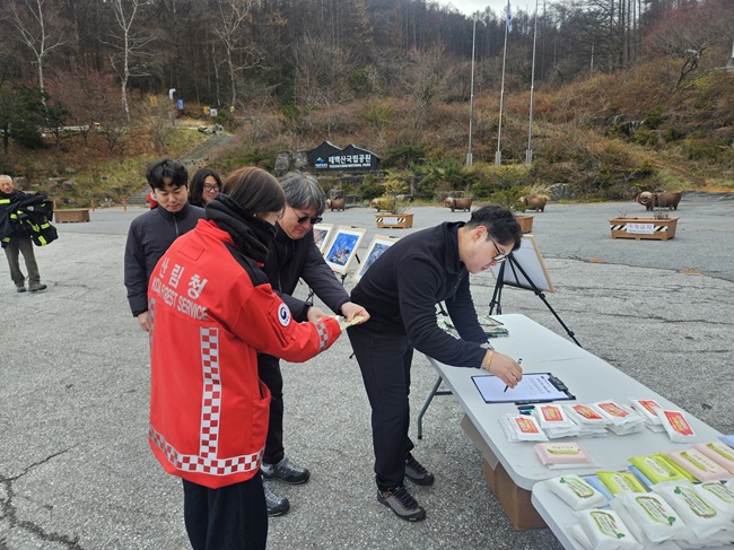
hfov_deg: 73.9
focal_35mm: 23
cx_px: 367
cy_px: 275
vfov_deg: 58.8
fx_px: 488
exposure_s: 1/291
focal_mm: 5.4
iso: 25
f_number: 1.8
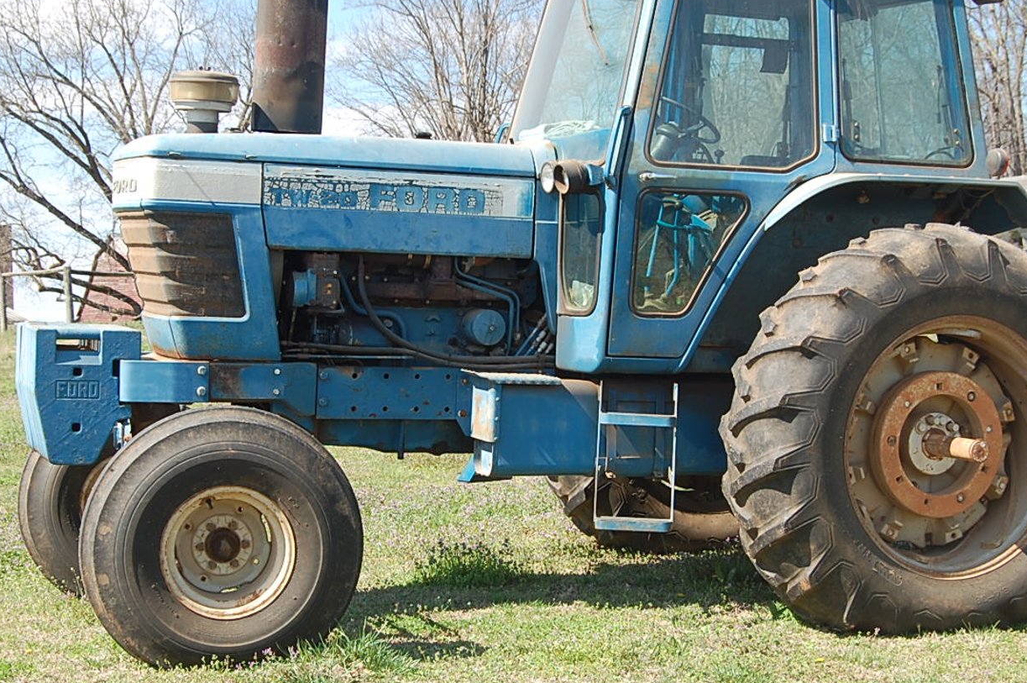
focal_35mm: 67
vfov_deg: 20.3
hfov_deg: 30.1
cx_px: 520
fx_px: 1910
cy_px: 344
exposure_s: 1/200
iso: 200
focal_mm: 32
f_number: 7.1
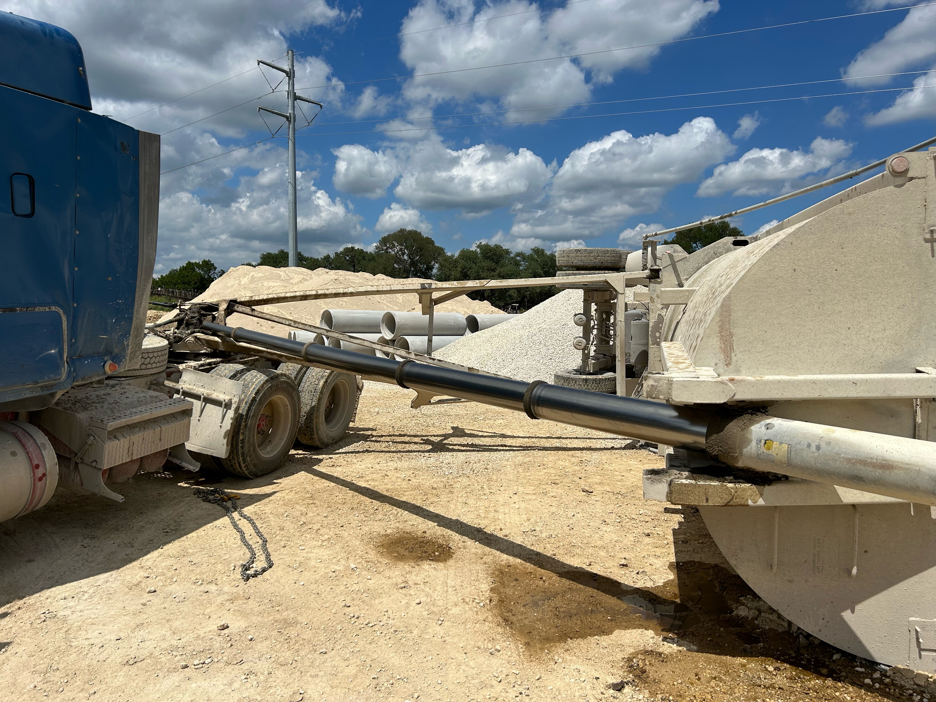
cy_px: 351
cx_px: 468
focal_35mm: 26
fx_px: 703
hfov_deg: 67.3
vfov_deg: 53.1
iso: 50
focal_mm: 5.7
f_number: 1.5
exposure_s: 1/11364
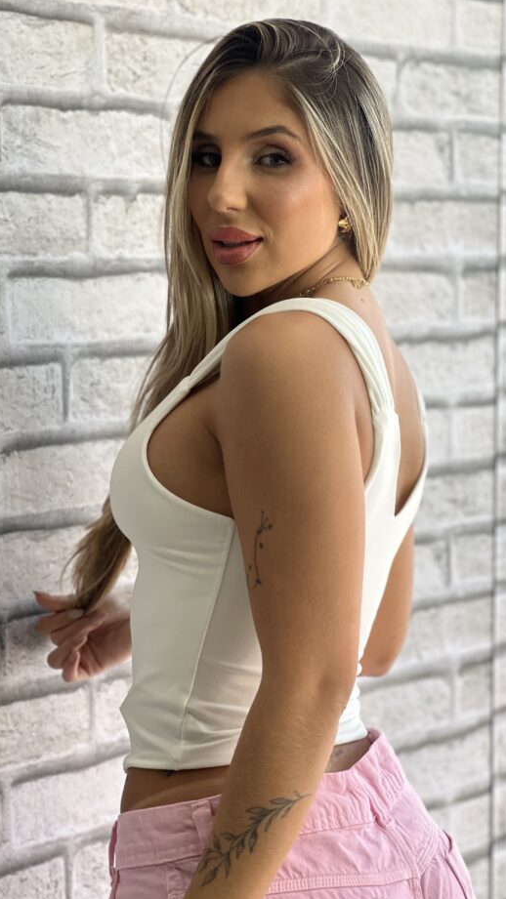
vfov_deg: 25.0
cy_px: 451
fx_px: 2028
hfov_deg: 14.2
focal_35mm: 85
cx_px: 259
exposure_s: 1/120
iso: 160
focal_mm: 9
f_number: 2.8
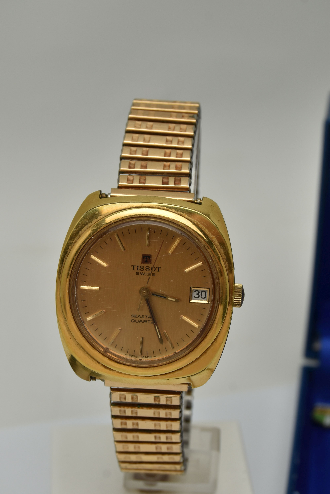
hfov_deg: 13.6
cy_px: 287
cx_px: 143
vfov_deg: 20.3
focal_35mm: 101
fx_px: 1383
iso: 100
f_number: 8
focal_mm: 55
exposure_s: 1/125
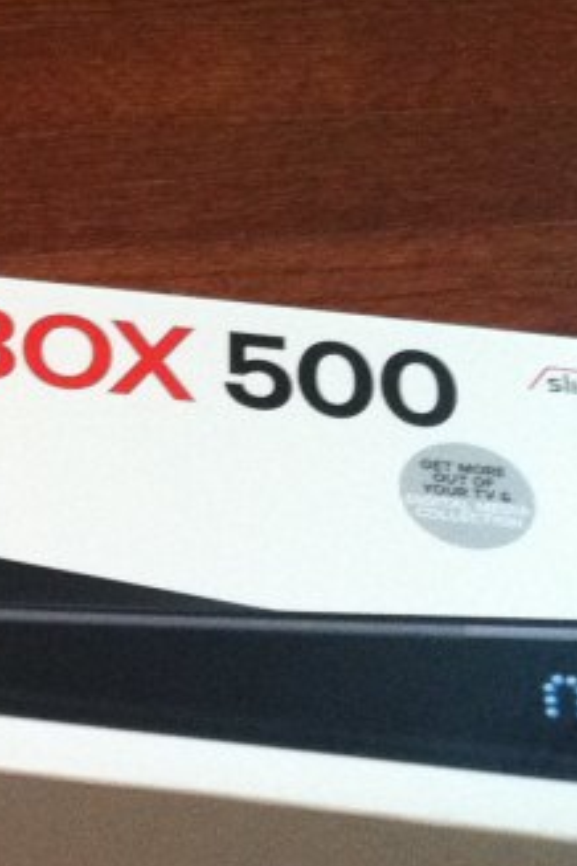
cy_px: 669
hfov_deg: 11.5
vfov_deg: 18.3
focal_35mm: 111
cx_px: -450
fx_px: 2668
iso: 320
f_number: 2.8
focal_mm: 3.85
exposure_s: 1/15
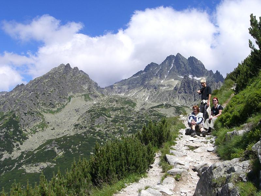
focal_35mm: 38
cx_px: 130
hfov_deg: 49.0
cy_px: 98
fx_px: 287
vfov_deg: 37.7
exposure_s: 1/640
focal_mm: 6.3
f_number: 4.4
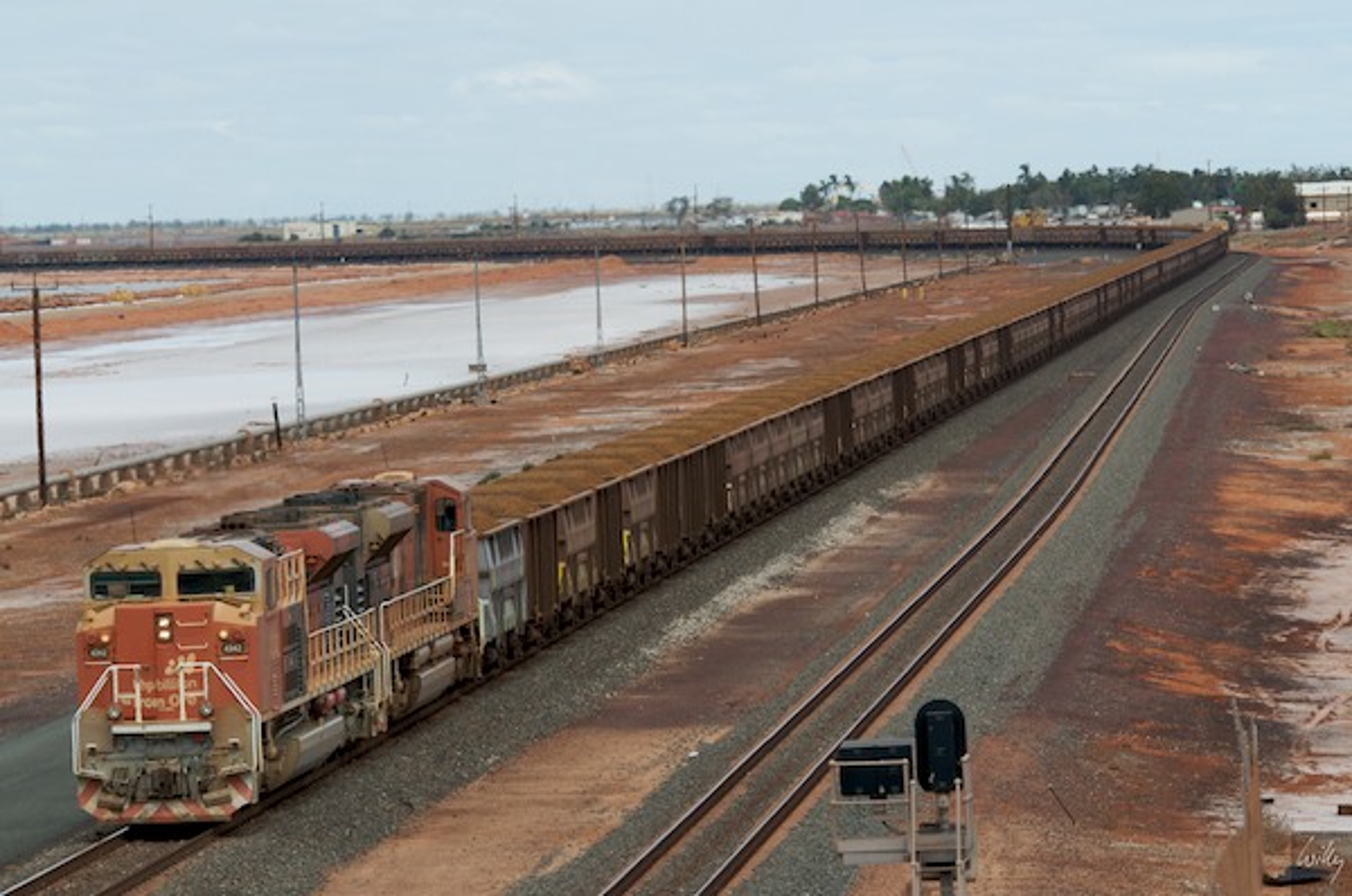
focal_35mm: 270
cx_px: 676
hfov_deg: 7.6
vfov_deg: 5.1
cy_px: 448
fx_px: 10124
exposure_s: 1/250
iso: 320
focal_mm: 180
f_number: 16
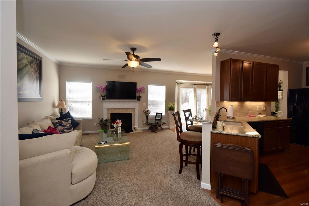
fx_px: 129
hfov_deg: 100.4
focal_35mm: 15
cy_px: 103
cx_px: 154
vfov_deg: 77.3
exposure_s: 1/125
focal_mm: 10
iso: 560
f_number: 5.6
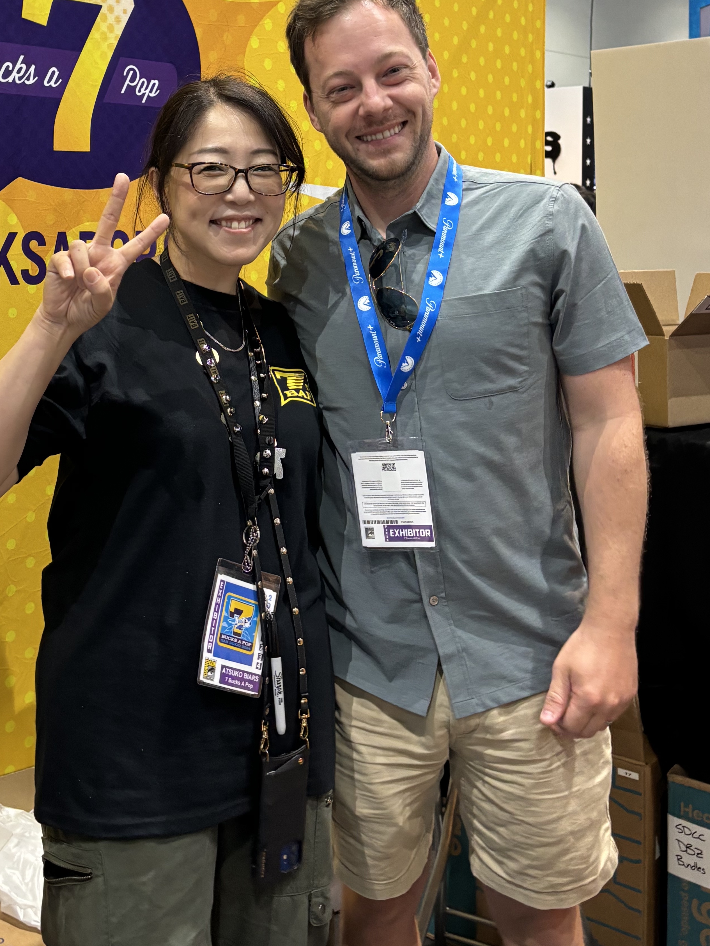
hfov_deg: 32.6
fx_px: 1203
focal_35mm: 44
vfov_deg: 42.0
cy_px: 270
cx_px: 228
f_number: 1.6
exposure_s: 1/60
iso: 250
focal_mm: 5.96
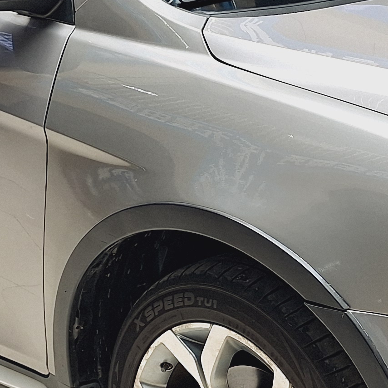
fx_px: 1230
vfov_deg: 17.9
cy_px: 188
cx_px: 302
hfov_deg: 17.8
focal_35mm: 97
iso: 50
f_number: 1.8
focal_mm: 5.54
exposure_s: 1/100
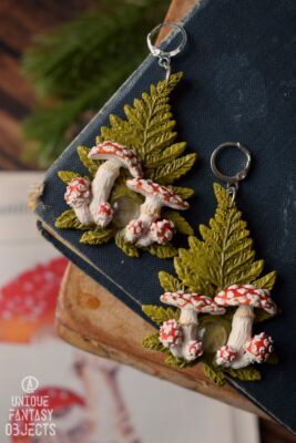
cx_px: 148
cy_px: 222
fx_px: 850
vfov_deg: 29.2
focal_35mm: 69
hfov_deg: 19.7
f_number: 5.6
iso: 400
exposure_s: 1/125
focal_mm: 46
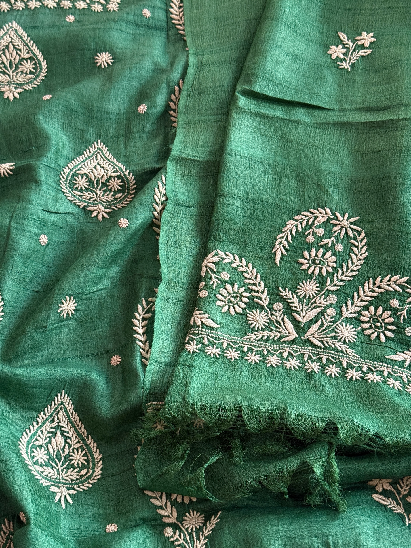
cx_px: 206
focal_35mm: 48
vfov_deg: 39.7
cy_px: 274
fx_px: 760
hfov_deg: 30.3
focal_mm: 6.76
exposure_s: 1/45
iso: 250
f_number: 1.78
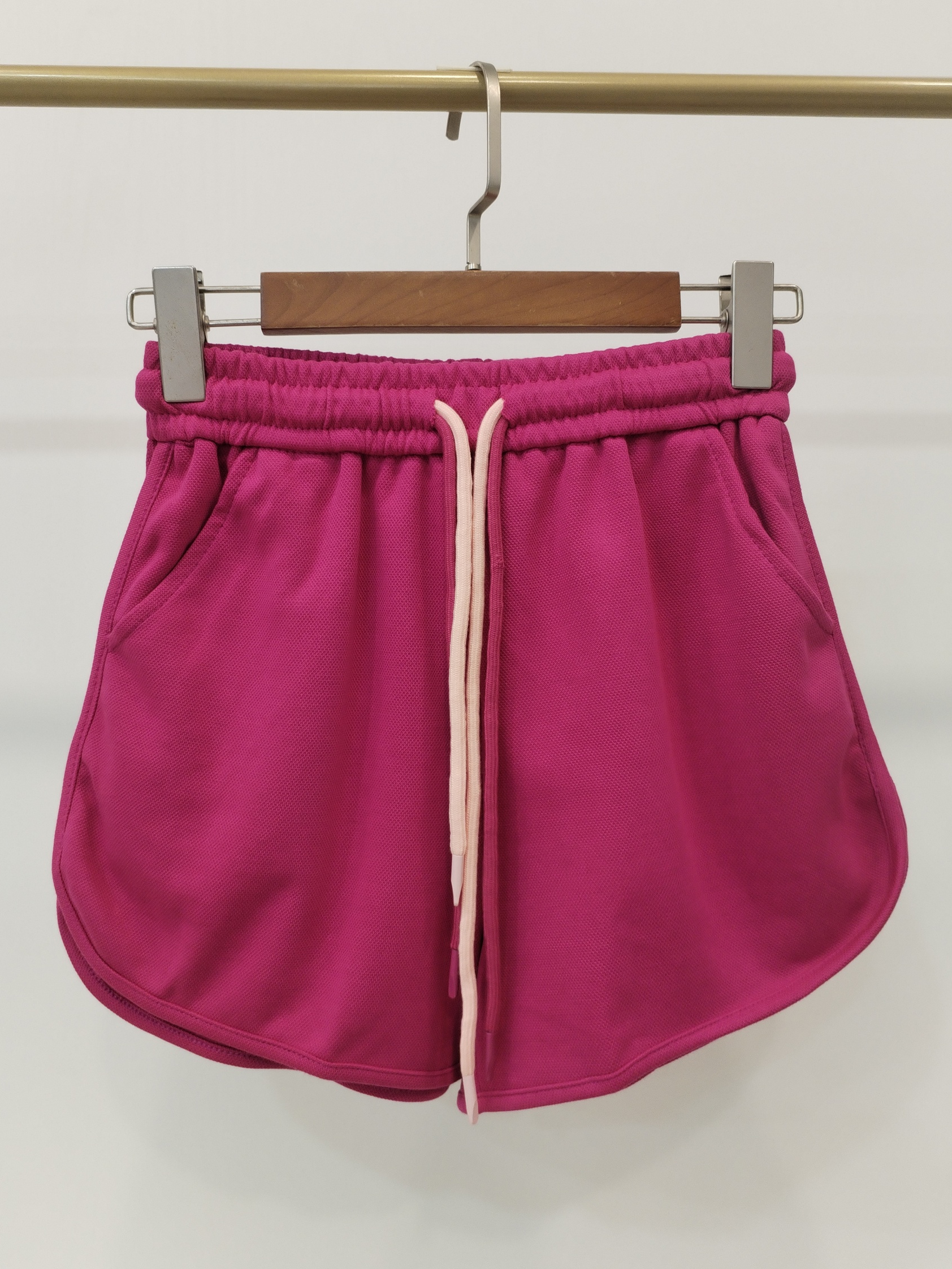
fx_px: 1137
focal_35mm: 31
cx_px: 462
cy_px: 621
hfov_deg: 45.4
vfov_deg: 58.3
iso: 361
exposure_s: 1/60
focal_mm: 4.75
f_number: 1.8
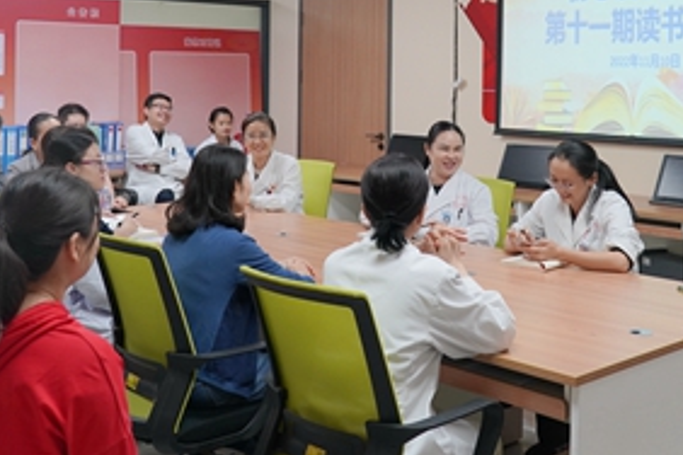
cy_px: 82
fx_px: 968
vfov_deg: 25.9
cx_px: 366
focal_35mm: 51
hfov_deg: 38.9
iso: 1250
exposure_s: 1/160
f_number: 4
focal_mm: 24
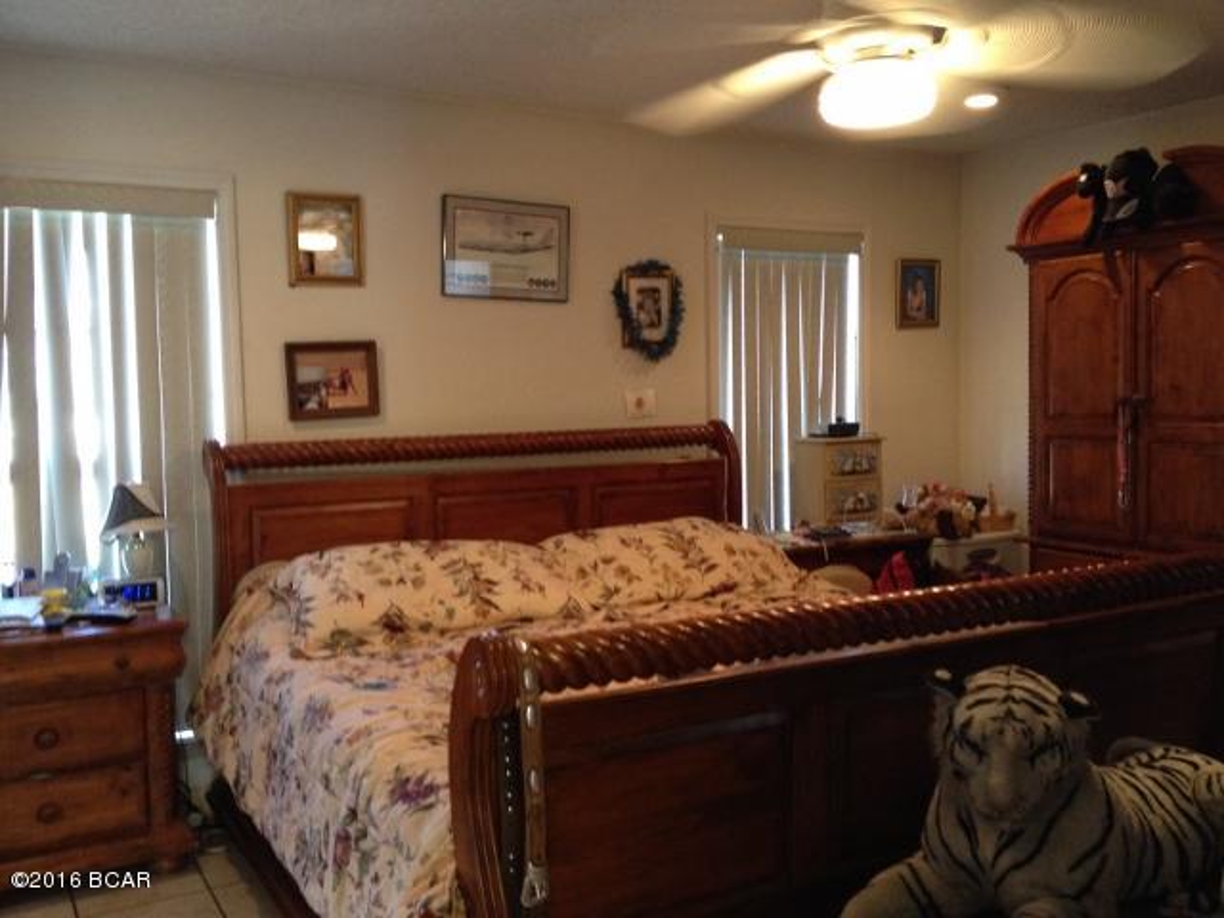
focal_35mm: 35
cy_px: 459
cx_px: 612
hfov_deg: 52.6
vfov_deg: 40.7
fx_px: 1238
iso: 250
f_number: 2.4
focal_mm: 4.28
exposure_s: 1/20
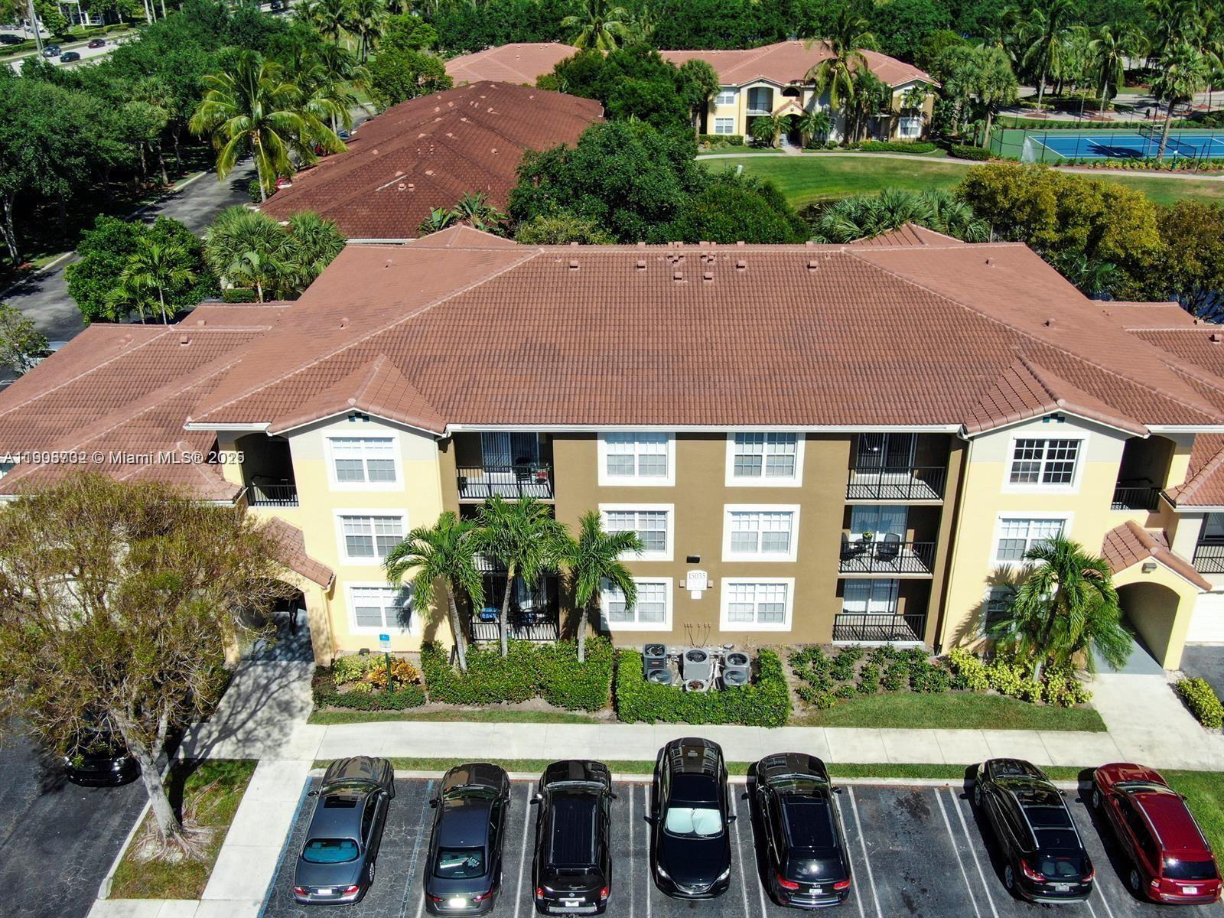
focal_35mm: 33
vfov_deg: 42.9
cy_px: 459
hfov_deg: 55.4
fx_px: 1167
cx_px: 612
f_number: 3.2
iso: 100
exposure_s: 1/1000
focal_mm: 5.57
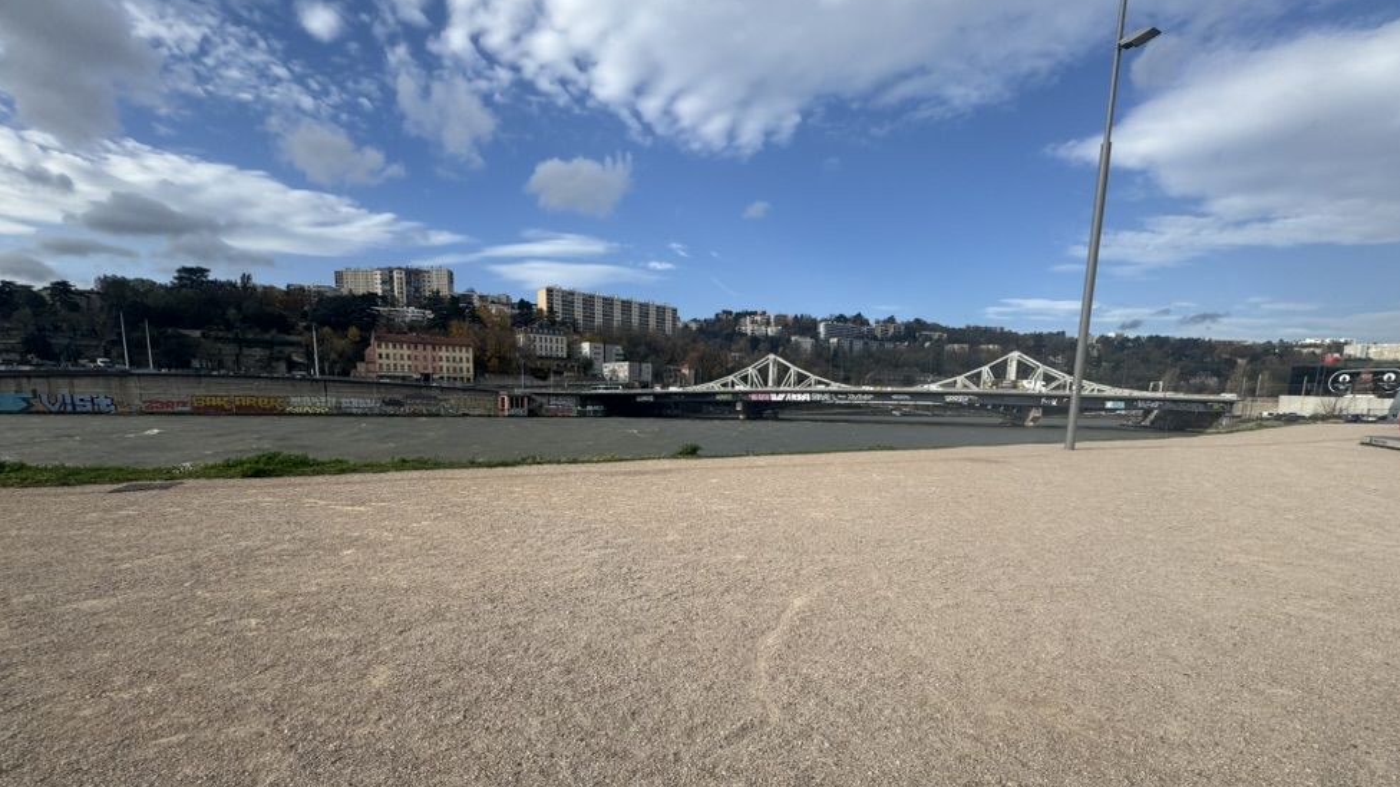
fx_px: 594
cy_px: 497
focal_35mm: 16
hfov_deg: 99.4
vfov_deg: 66.0
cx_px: 687
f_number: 2.2
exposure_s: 1/1709
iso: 50
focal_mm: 2.22
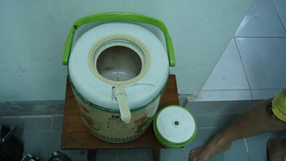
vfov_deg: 35.6
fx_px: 250
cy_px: 87
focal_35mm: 33
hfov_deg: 59.4
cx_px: 136
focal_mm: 18
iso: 1600
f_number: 3.5
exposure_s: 1/80
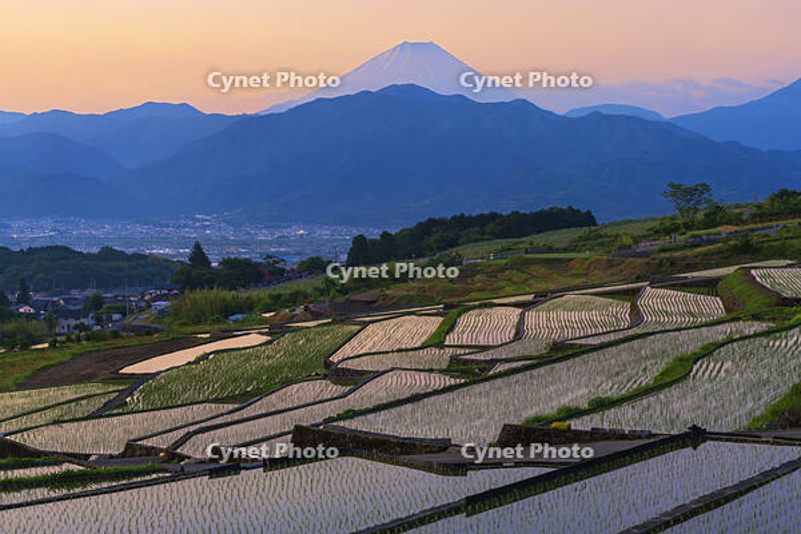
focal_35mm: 70
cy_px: 267
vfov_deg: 19.5
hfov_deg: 28.8
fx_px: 1557
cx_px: 400
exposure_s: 1/2
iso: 200
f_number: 14
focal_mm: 70
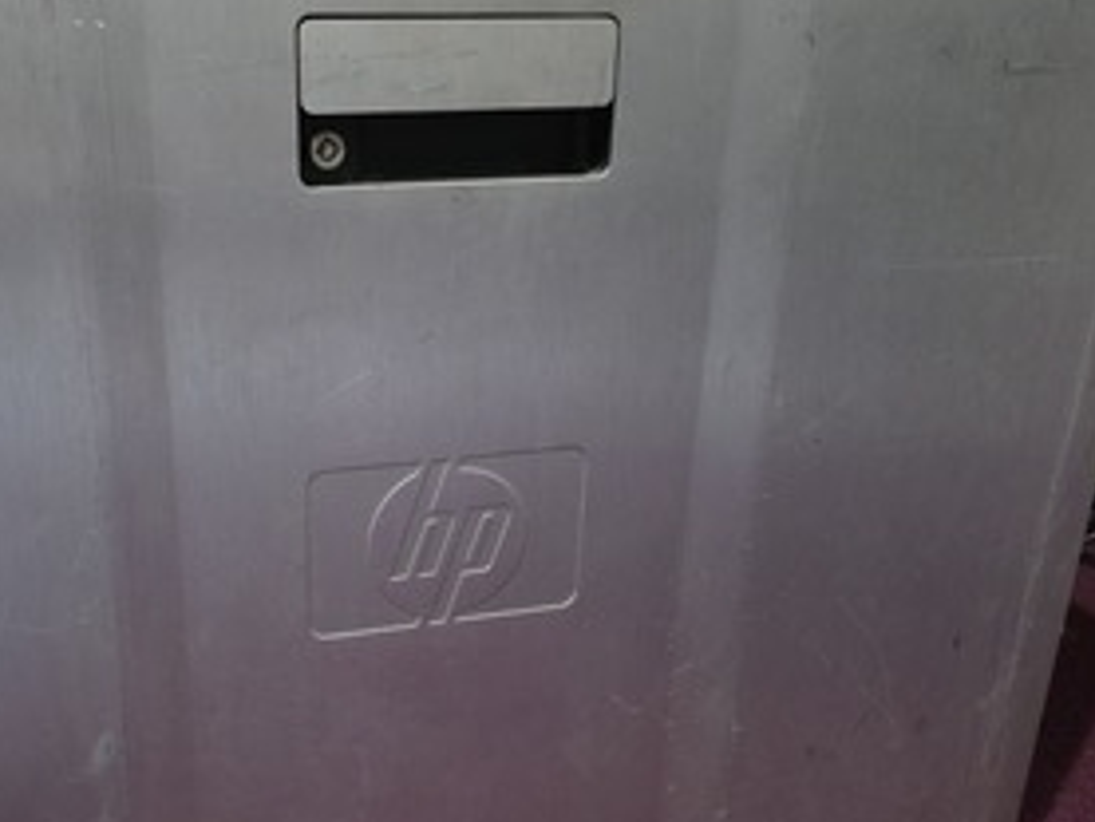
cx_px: 370
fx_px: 1203
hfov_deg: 48.2
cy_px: 516
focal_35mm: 38
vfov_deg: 37.5
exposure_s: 1/40
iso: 1600
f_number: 1.7
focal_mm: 6.3
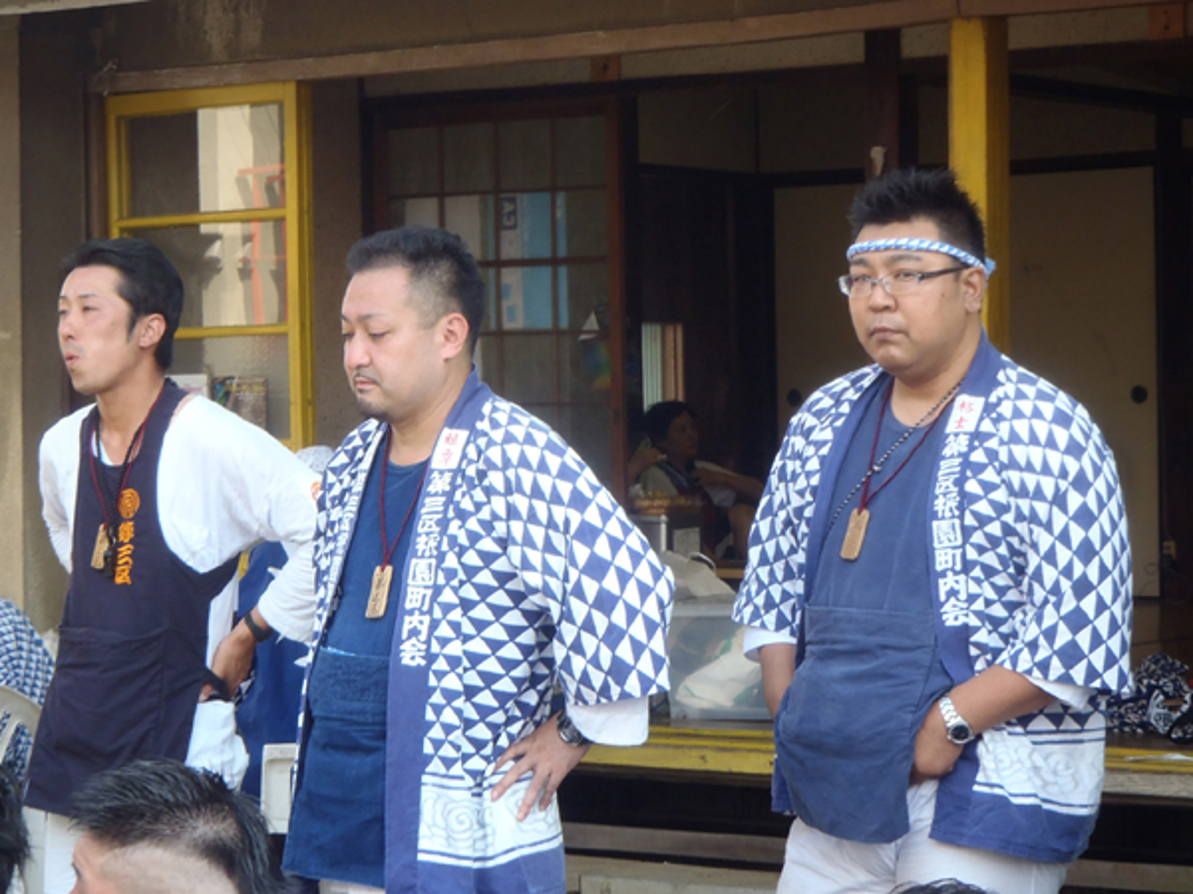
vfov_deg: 15.4
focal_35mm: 96
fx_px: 3309
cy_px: 447
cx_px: 596
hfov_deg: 20.4
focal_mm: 17.22
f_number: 4.8
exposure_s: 1/50
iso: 125
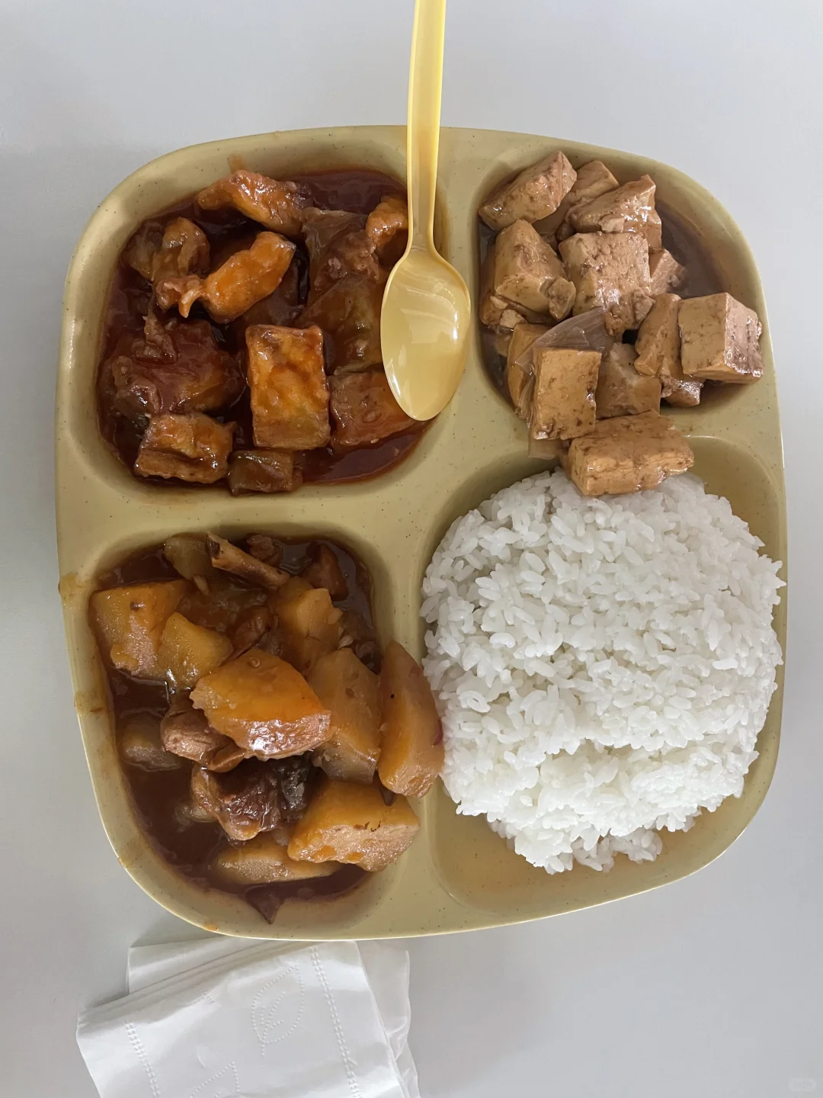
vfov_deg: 67.3
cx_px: 412
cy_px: 549
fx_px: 824
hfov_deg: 53.1
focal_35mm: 26
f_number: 1.6
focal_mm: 4.2
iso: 500
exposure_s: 1/50
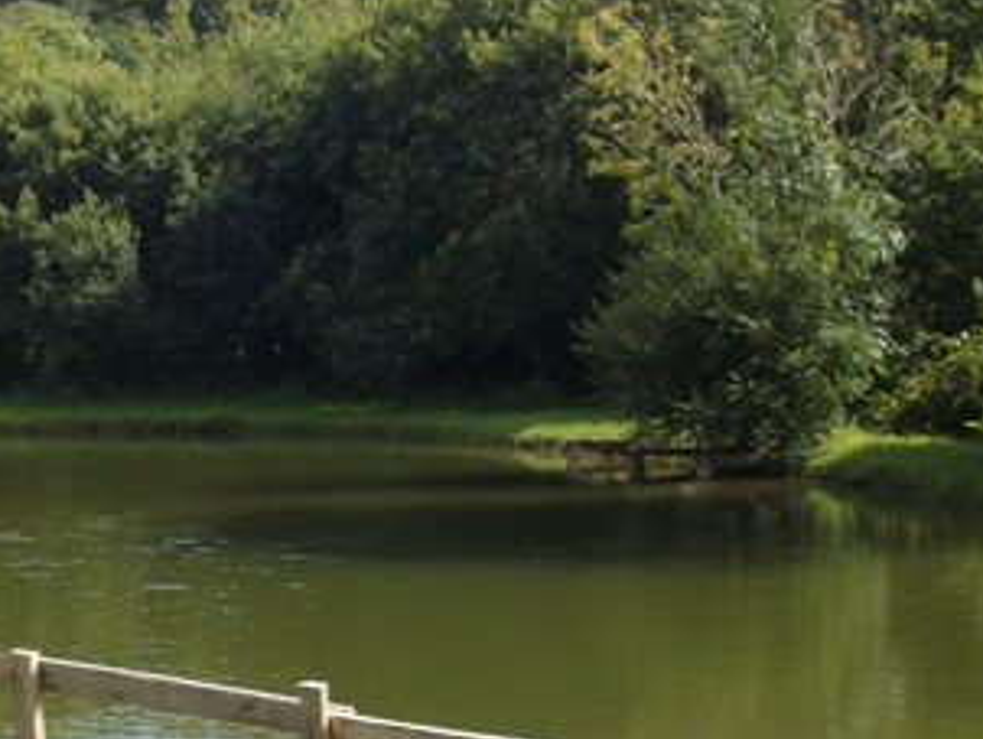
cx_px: 202
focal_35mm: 98
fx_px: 2785
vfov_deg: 15.1
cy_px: 524
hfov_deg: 19.8
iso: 80
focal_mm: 6.2
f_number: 5.6
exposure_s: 1/160
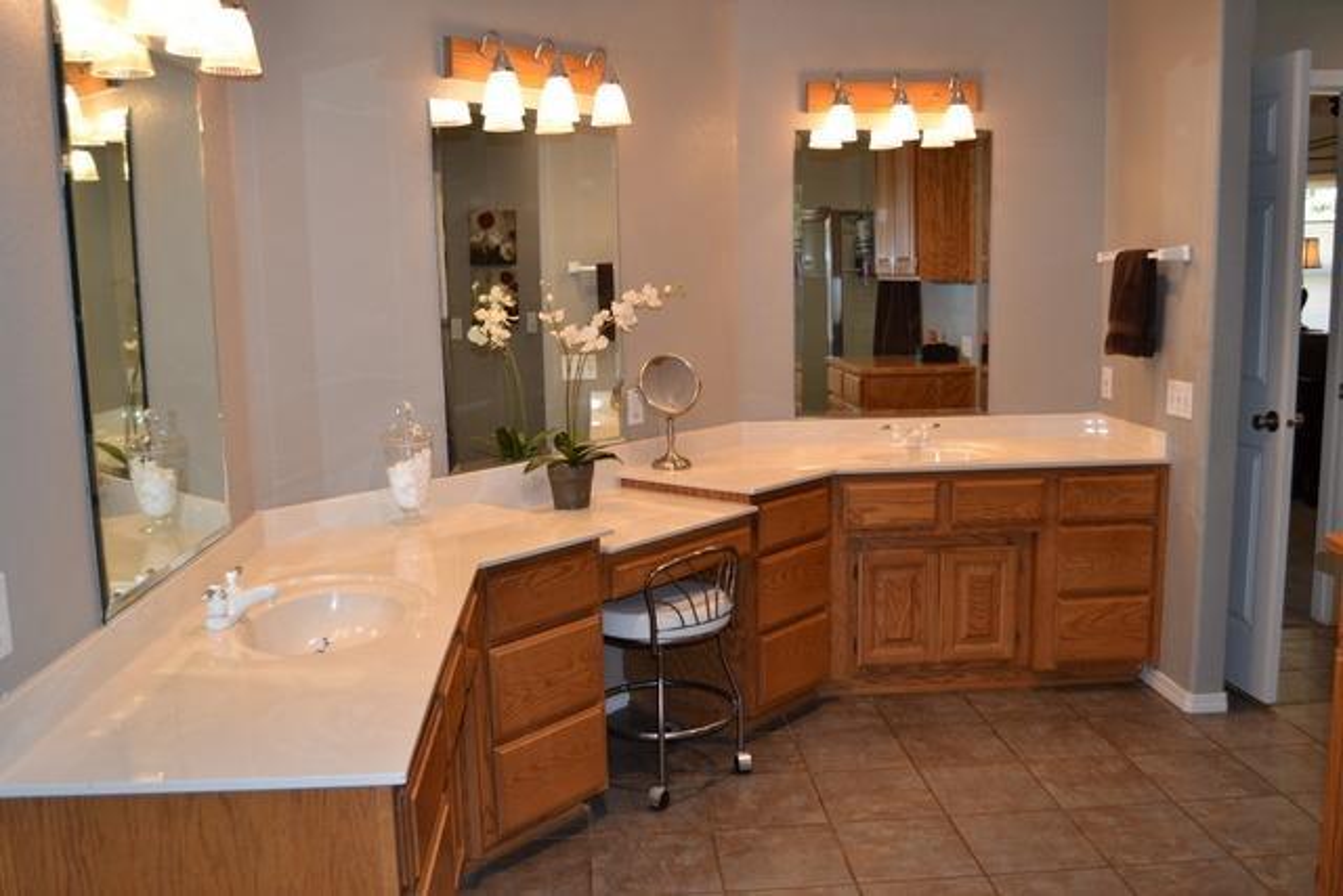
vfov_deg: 43.6
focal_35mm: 30
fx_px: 1119
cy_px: 448
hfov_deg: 61.9
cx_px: 672
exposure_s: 1/100
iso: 400
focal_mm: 20
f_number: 4
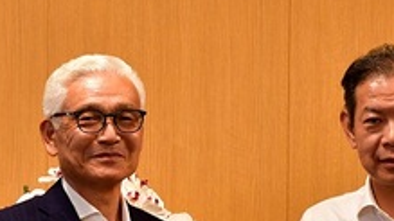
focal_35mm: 117
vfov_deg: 10.2
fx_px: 1222
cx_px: 264
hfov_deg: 18.3
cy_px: 278
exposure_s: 1/60
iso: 1000
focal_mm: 34
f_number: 7.1
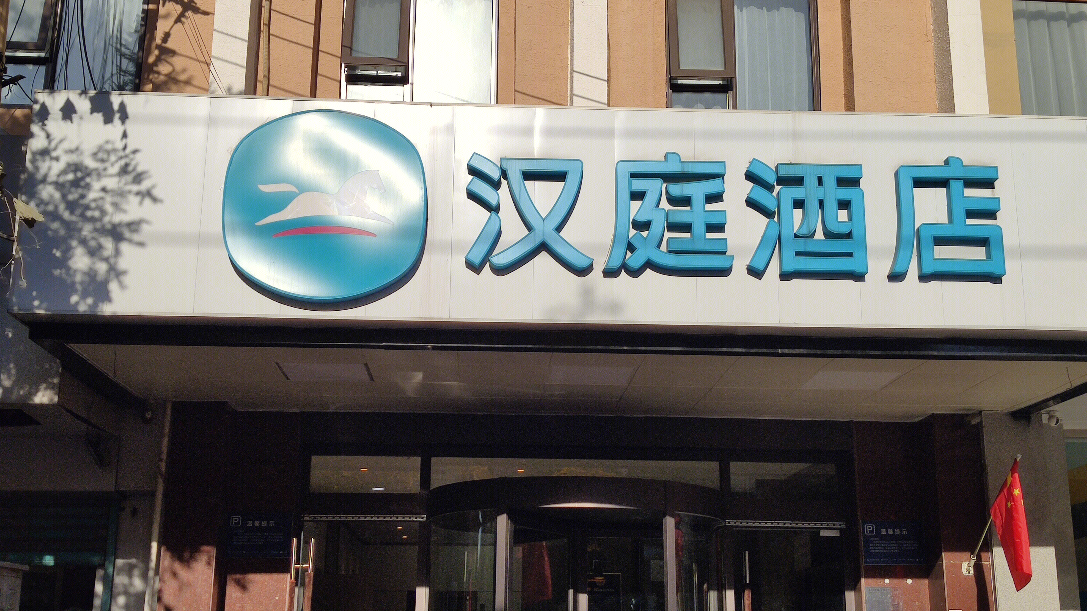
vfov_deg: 27.7
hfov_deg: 47.4
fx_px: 1239
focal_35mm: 43
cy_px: 301
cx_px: 546
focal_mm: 4.75
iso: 112
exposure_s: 1/4102
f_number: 1.75
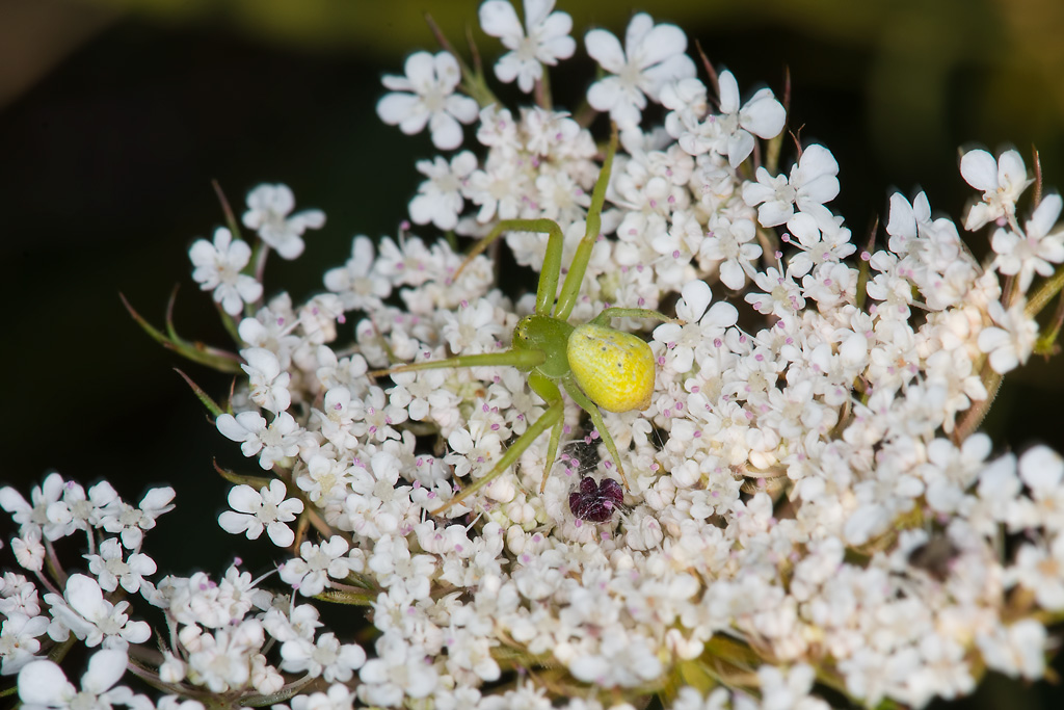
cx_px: 532
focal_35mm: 105
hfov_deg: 19.5
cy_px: 355
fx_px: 3104
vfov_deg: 13.0
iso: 100
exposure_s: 1/125
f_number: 20
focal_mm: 105
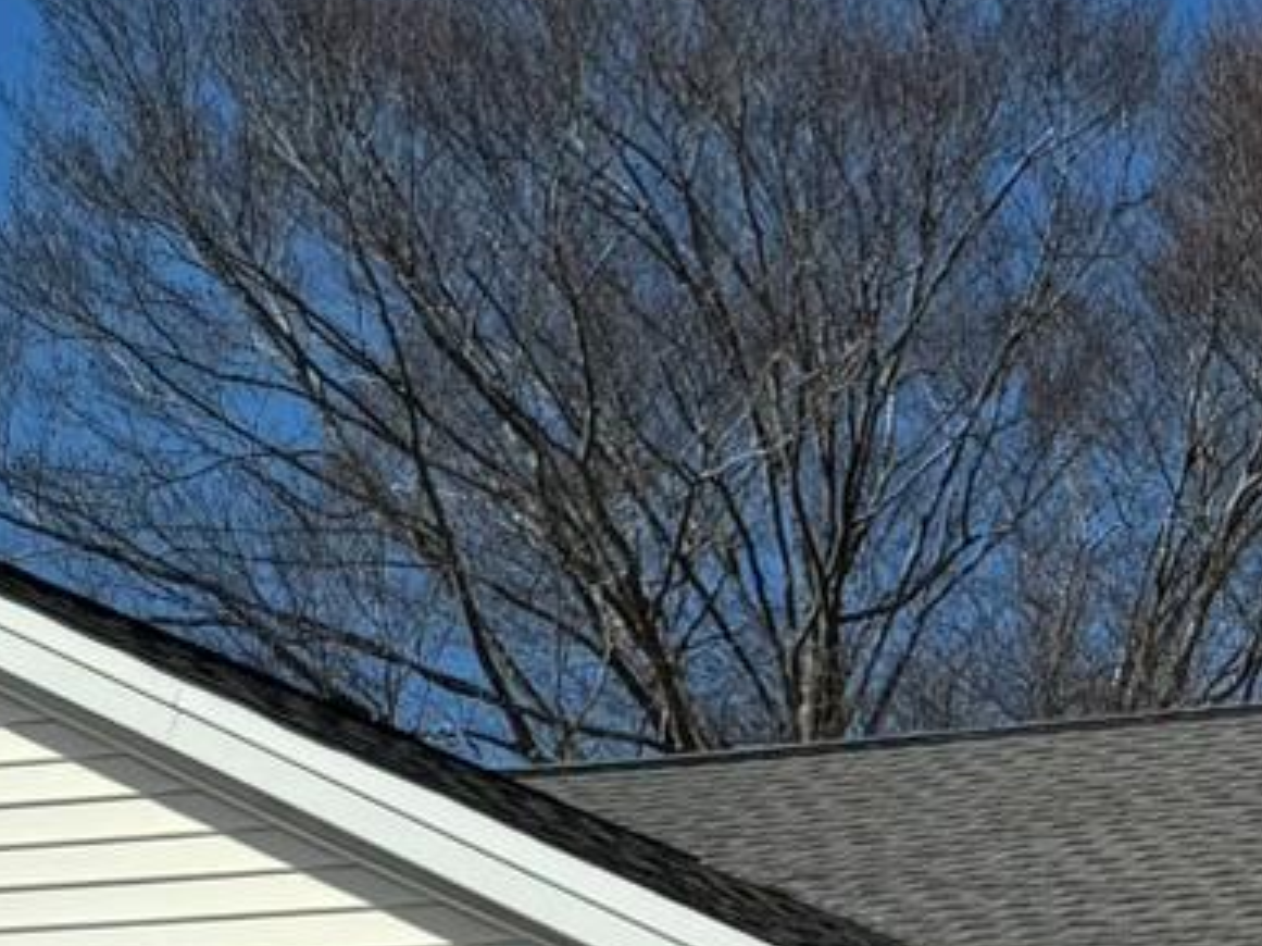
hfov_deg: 14.9
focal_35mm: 127
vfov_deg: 10.9
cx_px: 1575
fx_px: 4629
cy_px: 1722
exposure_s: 1/5814
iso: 80
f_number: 1.78
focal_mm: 6.76
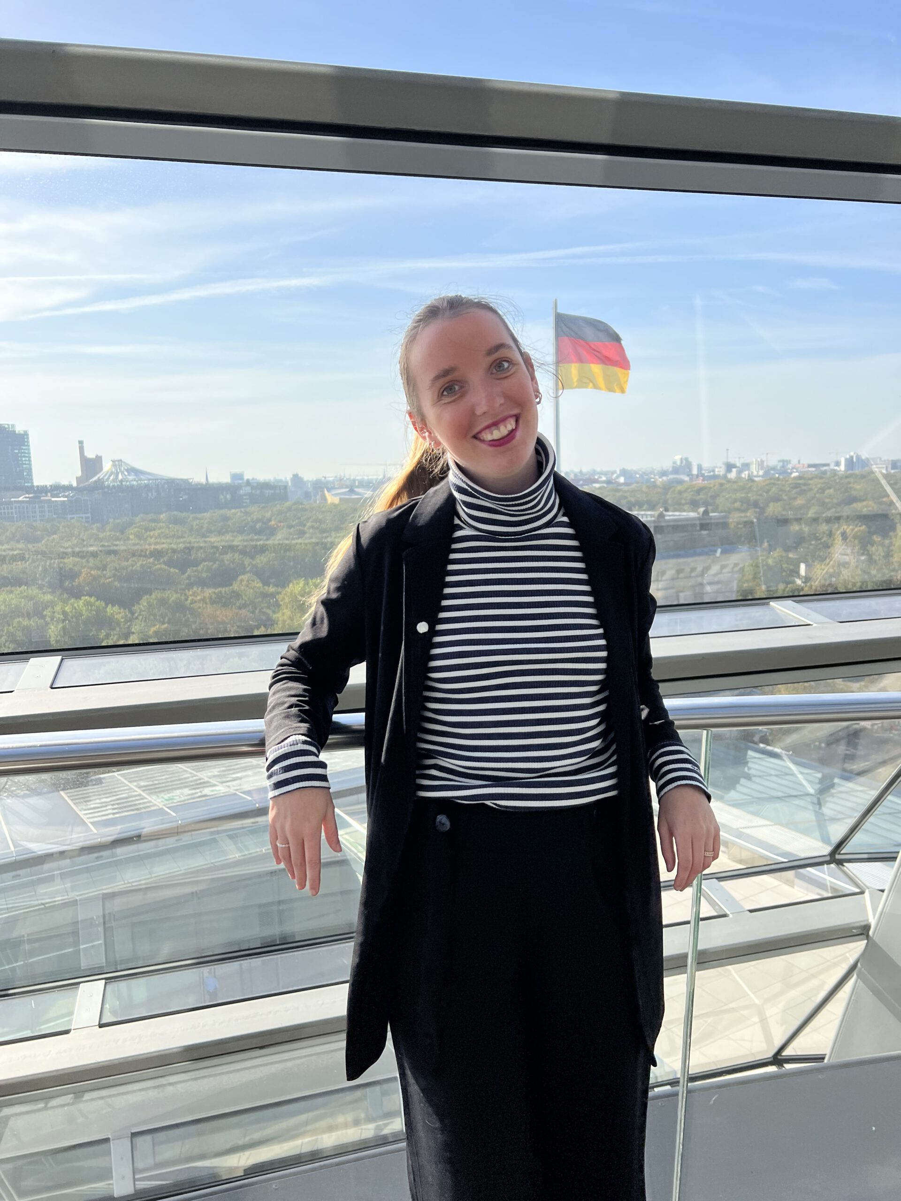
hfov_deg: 53.1
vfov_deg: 67.3
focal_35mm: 26
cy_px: 600
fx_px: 902
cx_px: 450
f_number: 1.5
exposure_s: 1/3356
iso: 50
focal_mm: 5.7
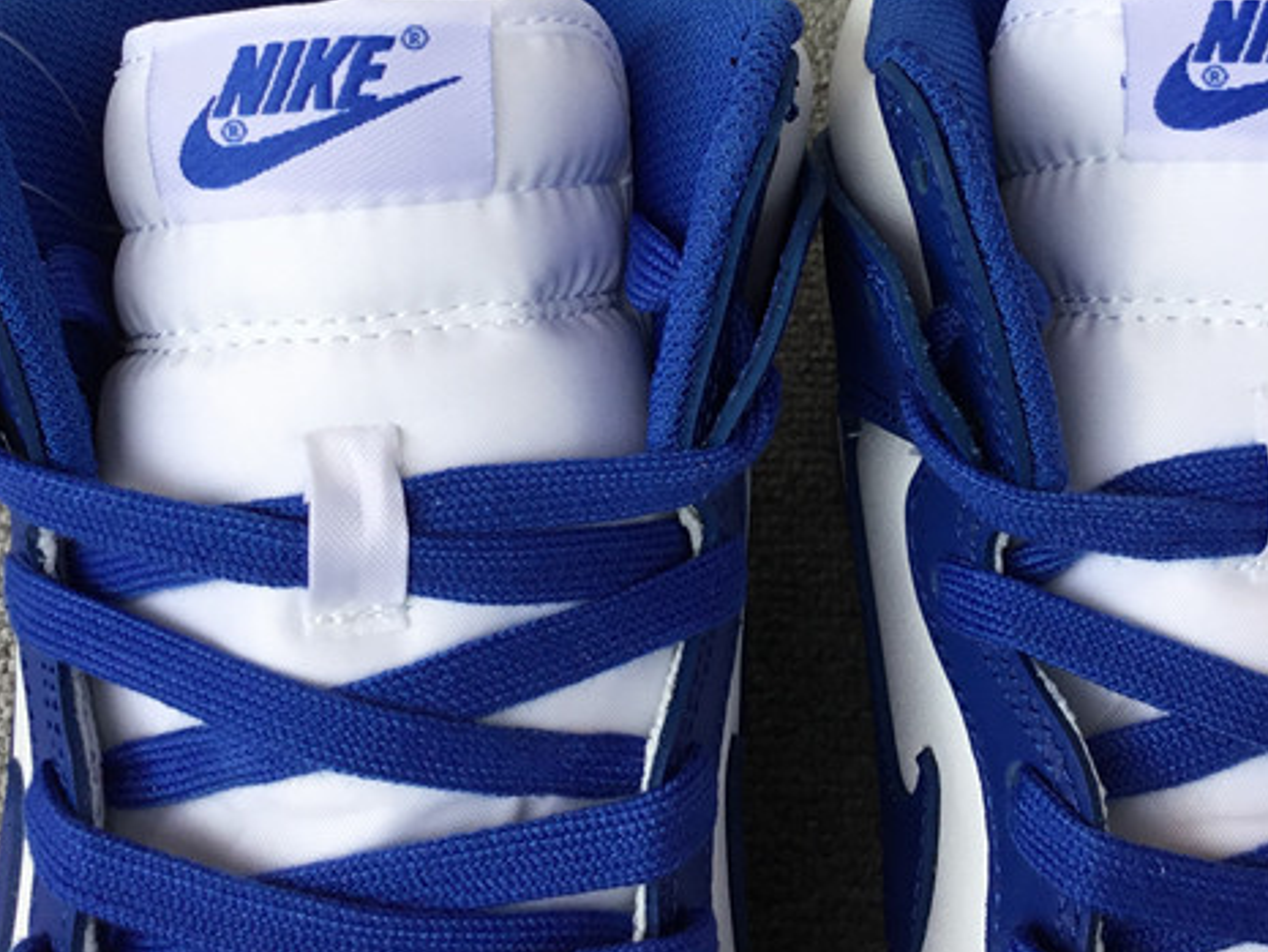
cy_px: 203
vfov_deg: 24.1
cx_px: 758
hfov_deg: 32.1
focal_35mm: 60
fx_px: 2198
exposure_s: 1/117
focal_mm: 3.3
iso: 25
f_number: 2.4
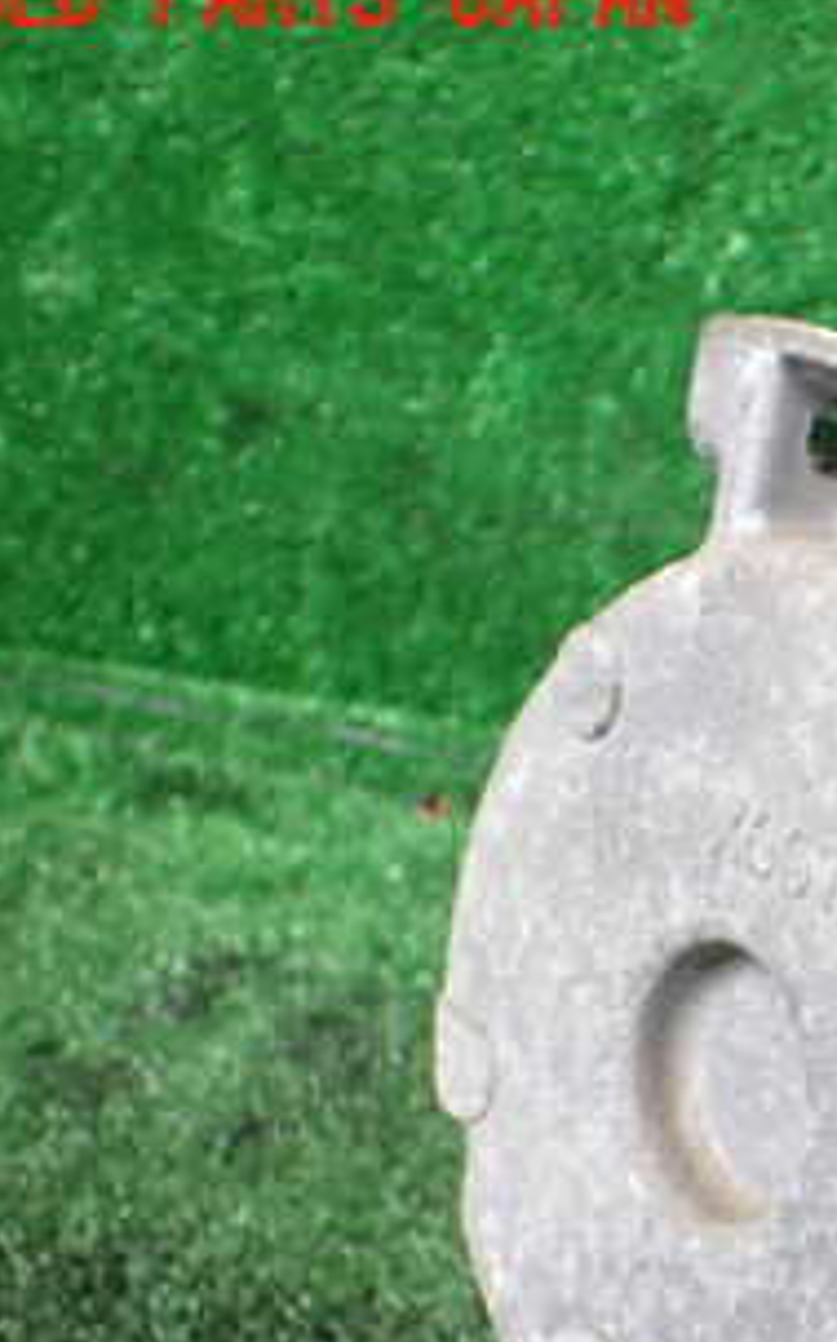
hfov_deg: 18.5
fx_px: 2303
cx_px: 1213
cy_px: 939
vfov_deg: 32.1
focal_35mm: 63
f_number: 2.3
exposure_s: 1/125
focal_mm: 5.4
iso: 250
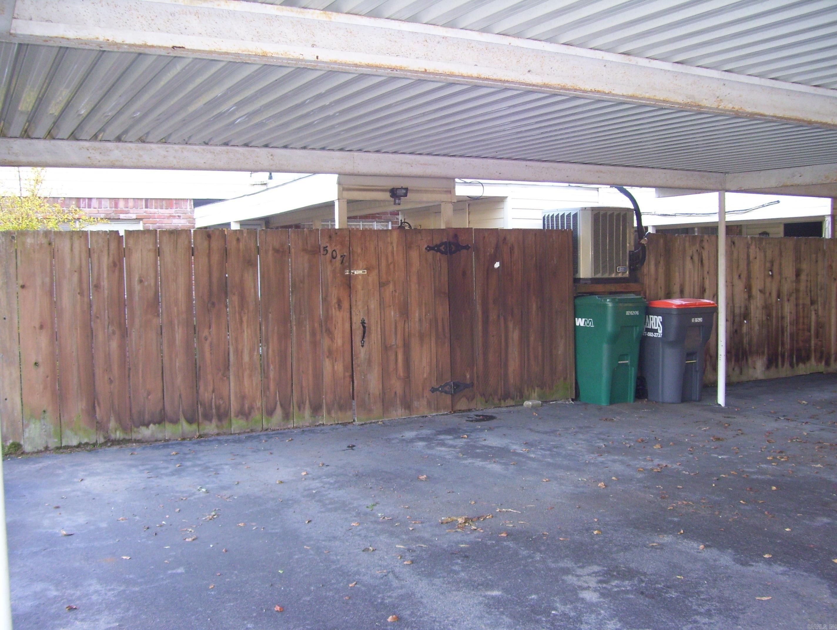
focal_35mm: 36
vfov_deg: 39.7
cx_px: 418
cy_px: 315
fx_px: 872
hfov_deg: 51.3
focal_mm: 6
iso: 160
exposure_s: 1/60
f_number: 2.7
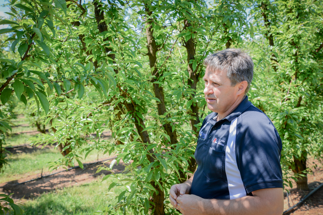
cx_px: 162
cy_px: 108
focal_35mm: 48
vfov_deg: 28.1
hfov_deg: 41.1
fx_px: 431
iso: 200
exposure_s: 1/200
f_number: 7.1
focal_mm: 48
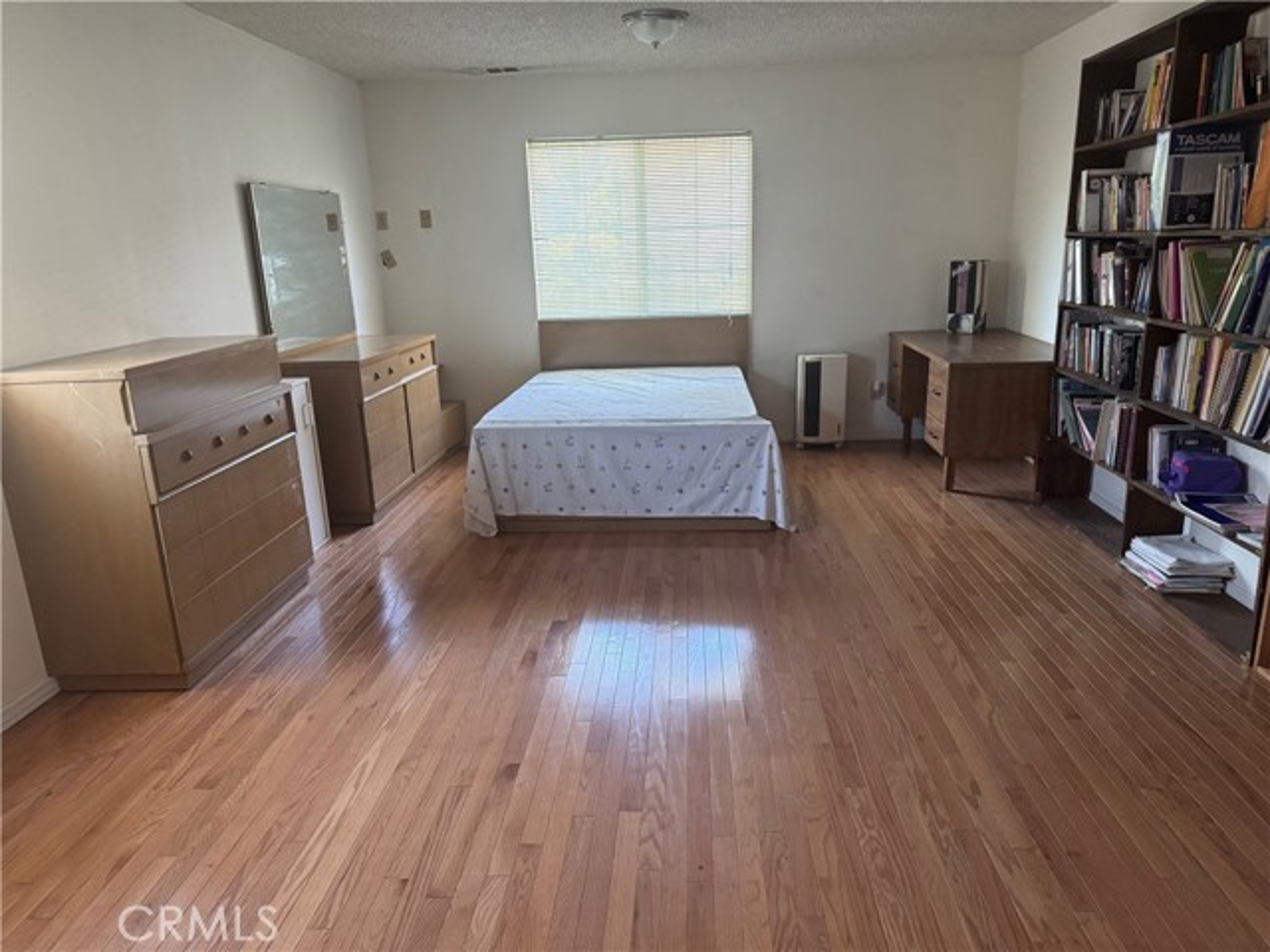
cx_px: 635
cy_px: 476
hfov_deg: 71.6
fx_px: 881
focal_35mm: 24
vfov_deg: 56.8
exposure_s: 1/60
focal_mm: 6.76
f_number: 1.78
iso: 500
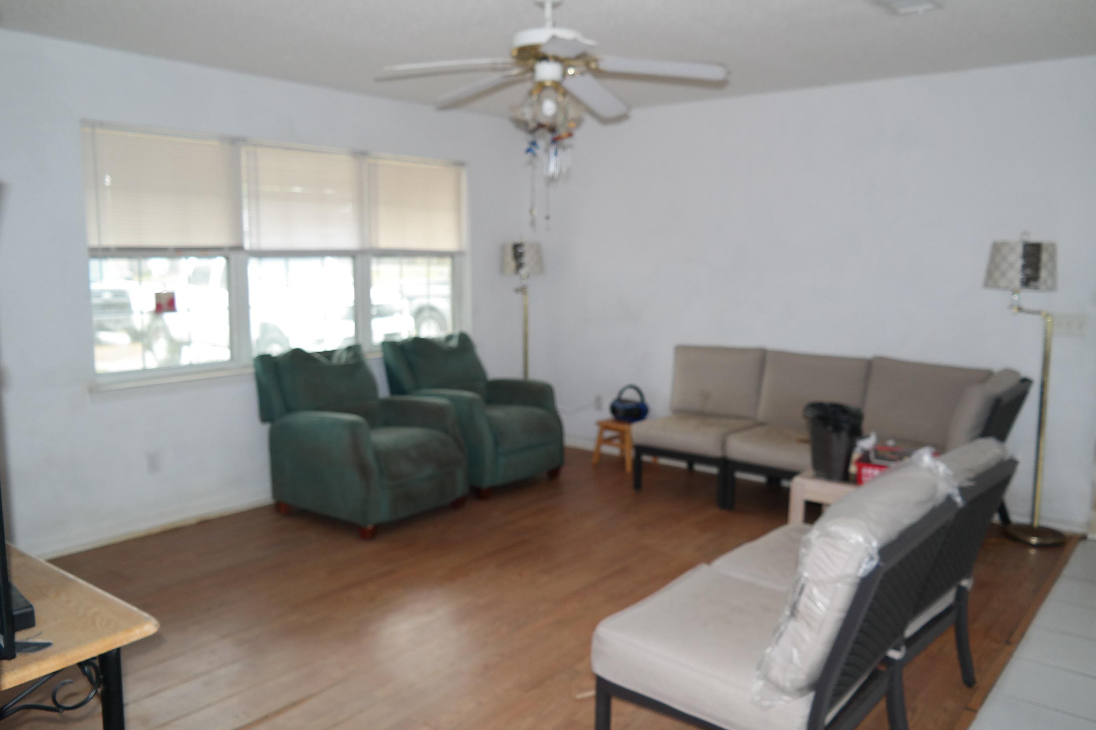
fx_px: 822
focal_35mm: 27
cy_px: 365
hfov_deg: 67.4
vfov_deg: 47.9
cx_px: 548
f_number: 3.5
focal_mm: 18
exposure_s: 1/40
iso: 400
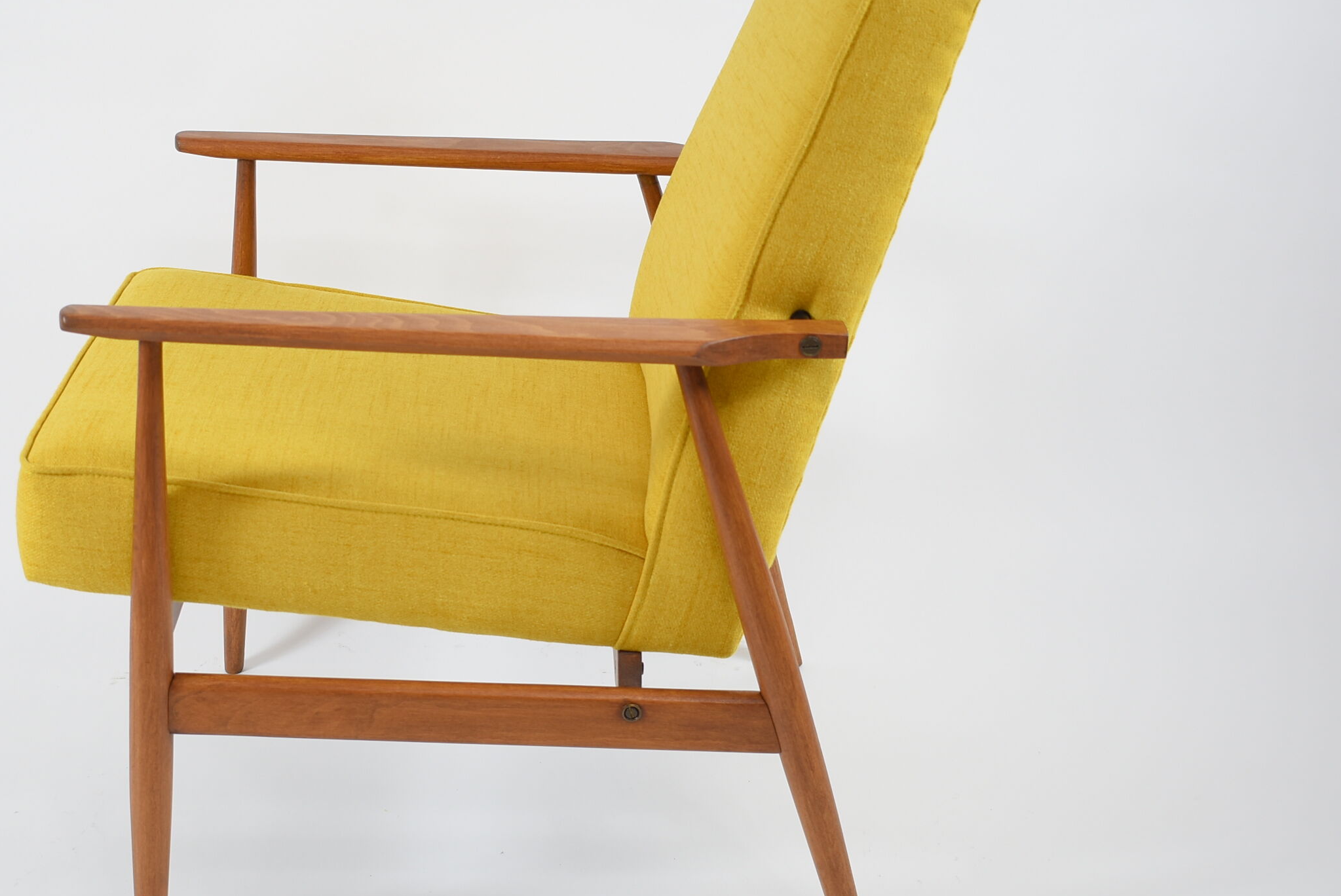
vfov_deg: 23.8
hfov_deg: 34.7
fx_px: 2125
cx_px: 454
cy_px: 433
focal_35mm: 57
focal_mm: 26
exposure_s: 1/15
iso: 100
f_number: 4
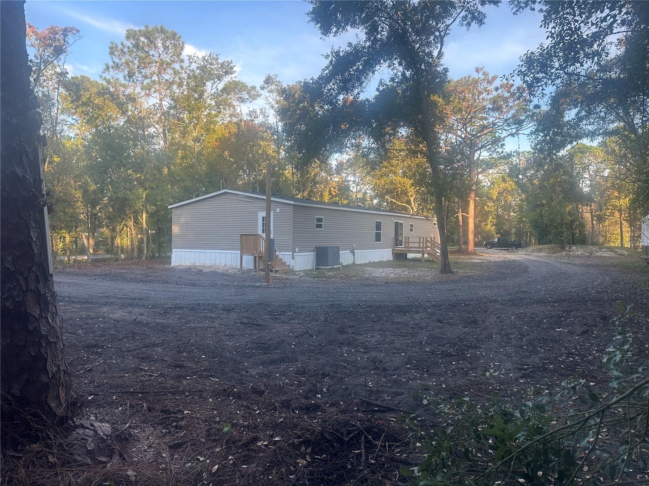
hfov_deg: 71.6
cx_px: 324
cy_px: 243
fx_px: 450
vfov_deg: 56.8
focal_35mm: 24
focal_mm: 6.86
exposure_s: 1/396
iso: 80
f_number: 1.78
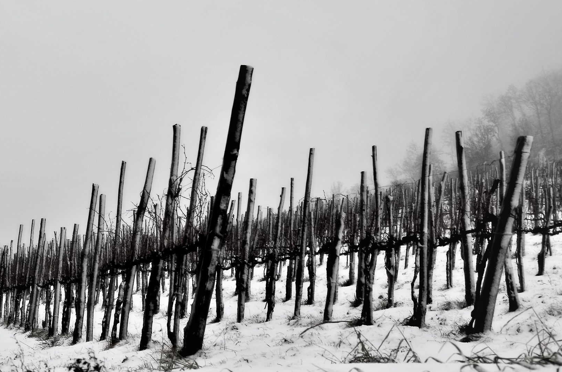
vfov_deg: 19.0
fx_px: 1106
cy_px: 246
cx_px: 170
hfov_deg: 28.3
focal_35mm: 71
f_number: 10
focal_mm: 32
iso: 250
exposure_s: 1/200
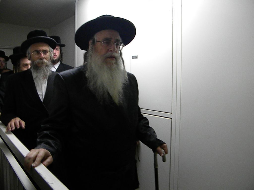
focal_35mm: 28
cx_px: 127
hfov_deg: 63.4
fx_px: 205
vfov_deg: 49.7
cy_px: 95
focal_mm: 5
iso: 811
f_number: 3.5
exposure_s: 1/62.8
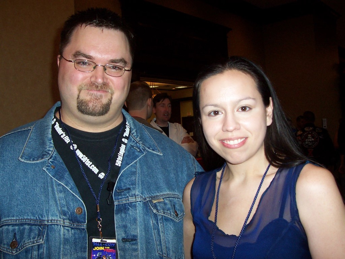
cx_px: 172
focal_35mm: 37
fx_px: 369
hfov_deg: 50.1
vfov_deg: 38.7
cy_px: 130
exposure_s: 1/60
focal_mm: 5.6
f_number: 2.8
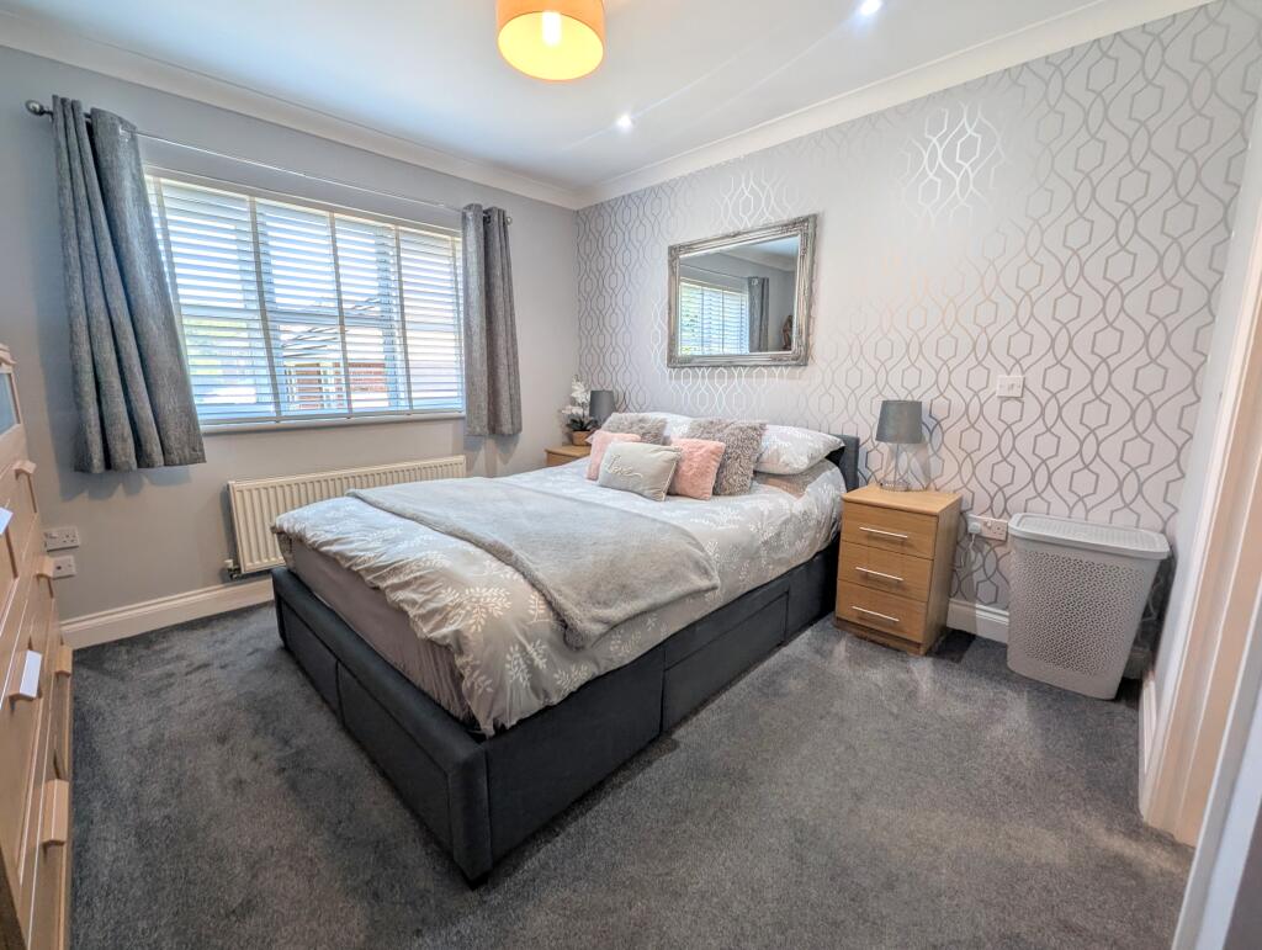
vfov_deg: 90.1
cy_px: 475
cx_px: 631
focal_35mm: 13
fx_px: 475
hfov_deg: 106.1
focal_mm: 1.95
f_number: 2.2
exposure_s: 1/100
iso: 69
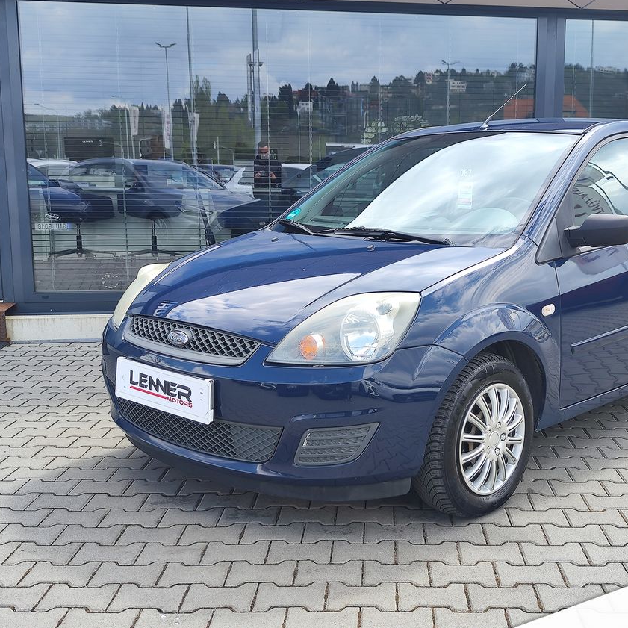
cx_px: 402
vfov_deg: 55.6
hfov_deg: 54.8
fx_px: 595
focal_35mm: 29
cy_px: 316
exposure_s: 1/256
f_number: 1.69
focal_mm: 7.01
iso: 50
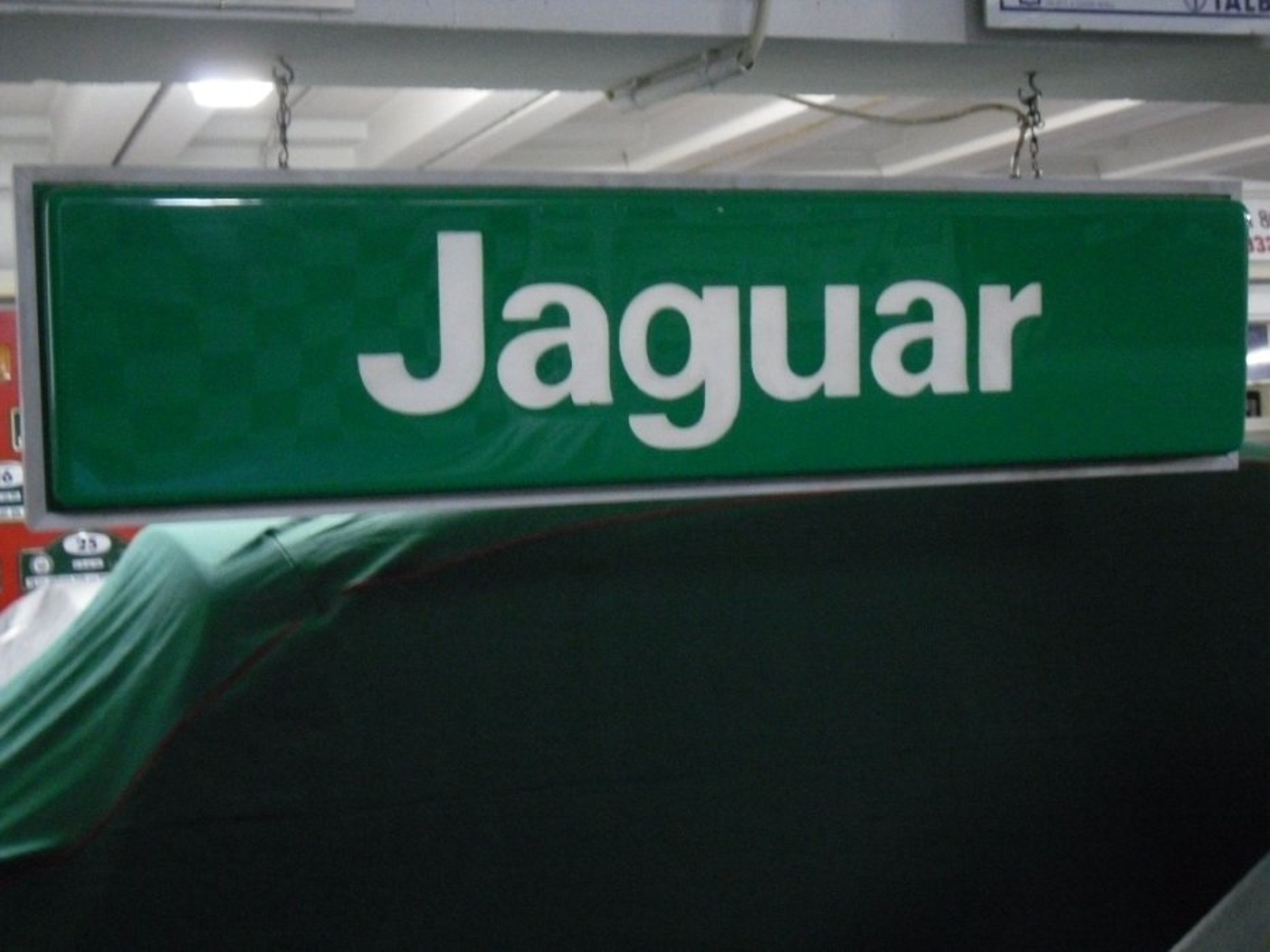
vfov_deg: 27.5
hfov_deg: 36.2
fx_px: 1945
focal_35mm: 53
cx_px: 635
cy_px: 476
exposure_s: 1/8
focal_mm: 9.9
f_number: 3.9
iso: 800
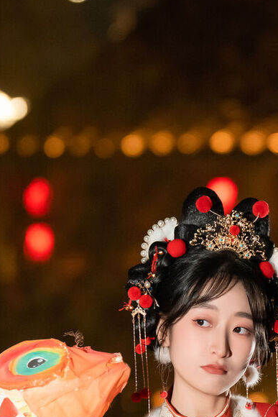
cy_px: 452
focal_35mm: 304
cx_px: 186
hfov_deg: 4.5
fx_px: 3519
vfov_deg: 6.7
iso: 5000
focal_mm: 112
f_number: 3.2
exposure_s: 1/160
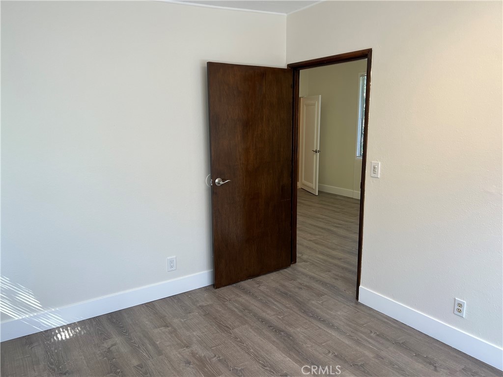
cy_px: 188
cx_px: 252
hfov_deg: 67.3
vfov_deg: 53.1
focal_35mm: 26
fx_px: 378
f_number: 1.5
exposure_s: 1/121
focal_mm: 5.7
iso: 50
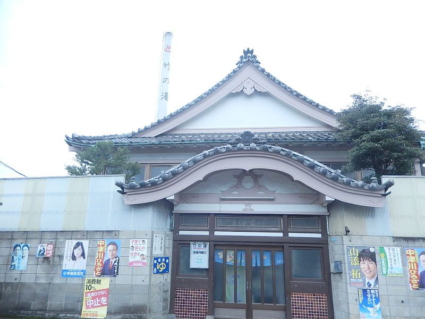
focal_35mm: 25
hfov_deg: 69.4
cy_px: 160
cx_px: 212
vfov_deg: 54.9
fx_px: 307
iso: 125
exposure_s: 1/125
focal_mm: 4.5
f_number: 3.4
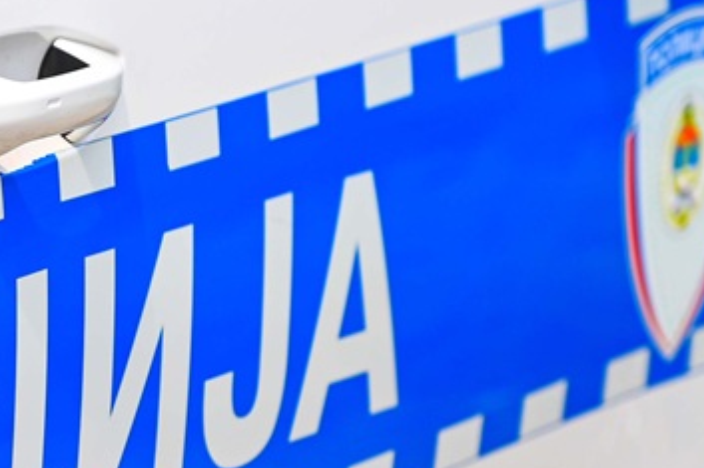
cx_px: -88
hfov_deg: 4.5
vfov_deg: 3.0
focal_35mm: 459
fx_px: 8971
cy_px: 432
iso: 100
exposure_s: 1/1250
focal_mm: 135
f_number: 4
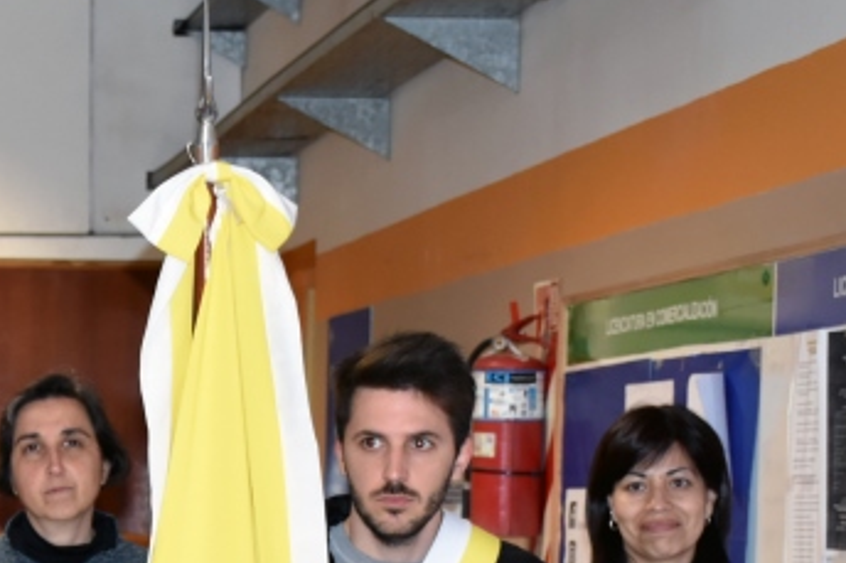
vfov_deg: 9.5
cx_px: -157
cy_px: 658
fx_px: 3359
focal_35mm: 143
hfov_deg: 14.0
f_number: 5
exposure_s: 1/60
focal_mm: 32
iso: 800
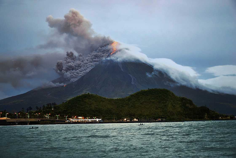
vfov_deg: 18.2
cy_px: 79
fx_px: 492
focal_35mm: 75
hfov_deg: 27.0
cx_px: 118
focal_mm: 50
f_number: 5
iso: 400
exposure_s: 1/4
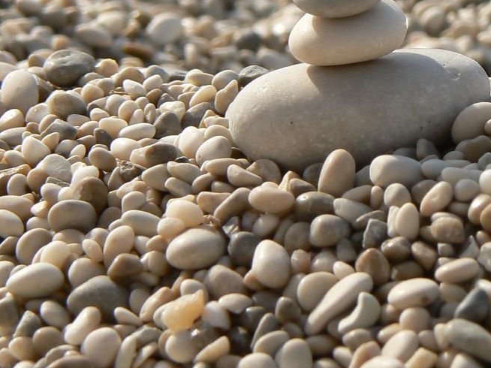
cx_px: 348
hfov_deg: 8.8
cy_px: 91
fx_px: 3176
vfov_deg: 6.6
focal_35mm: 224
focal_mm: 17.3
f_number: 5.6
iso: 80
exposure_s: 1/400
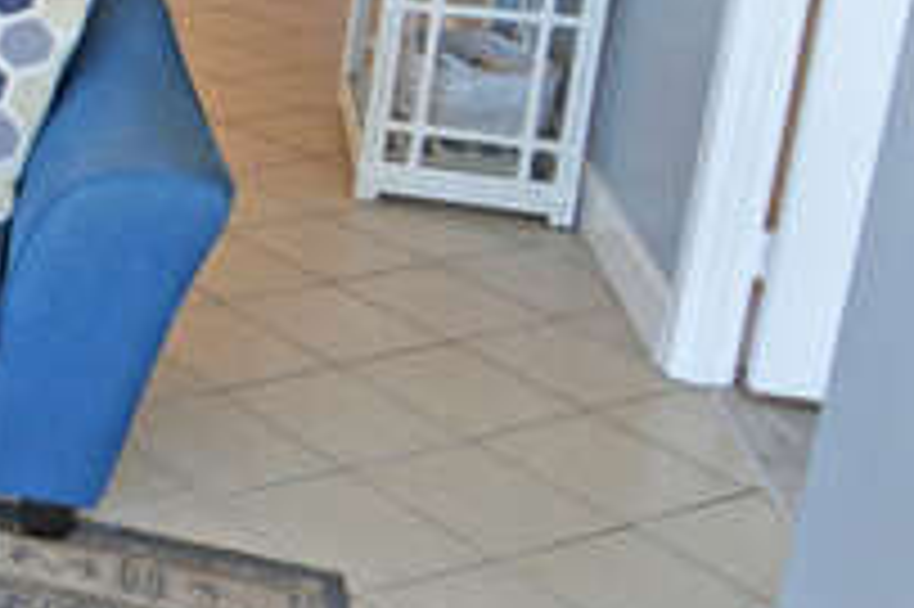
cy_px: -59
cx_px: -527
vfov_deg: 19.2
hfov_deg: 22.9
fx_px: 1725
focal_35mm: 68
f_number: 5
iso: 400
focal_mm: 12
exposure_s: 1/100
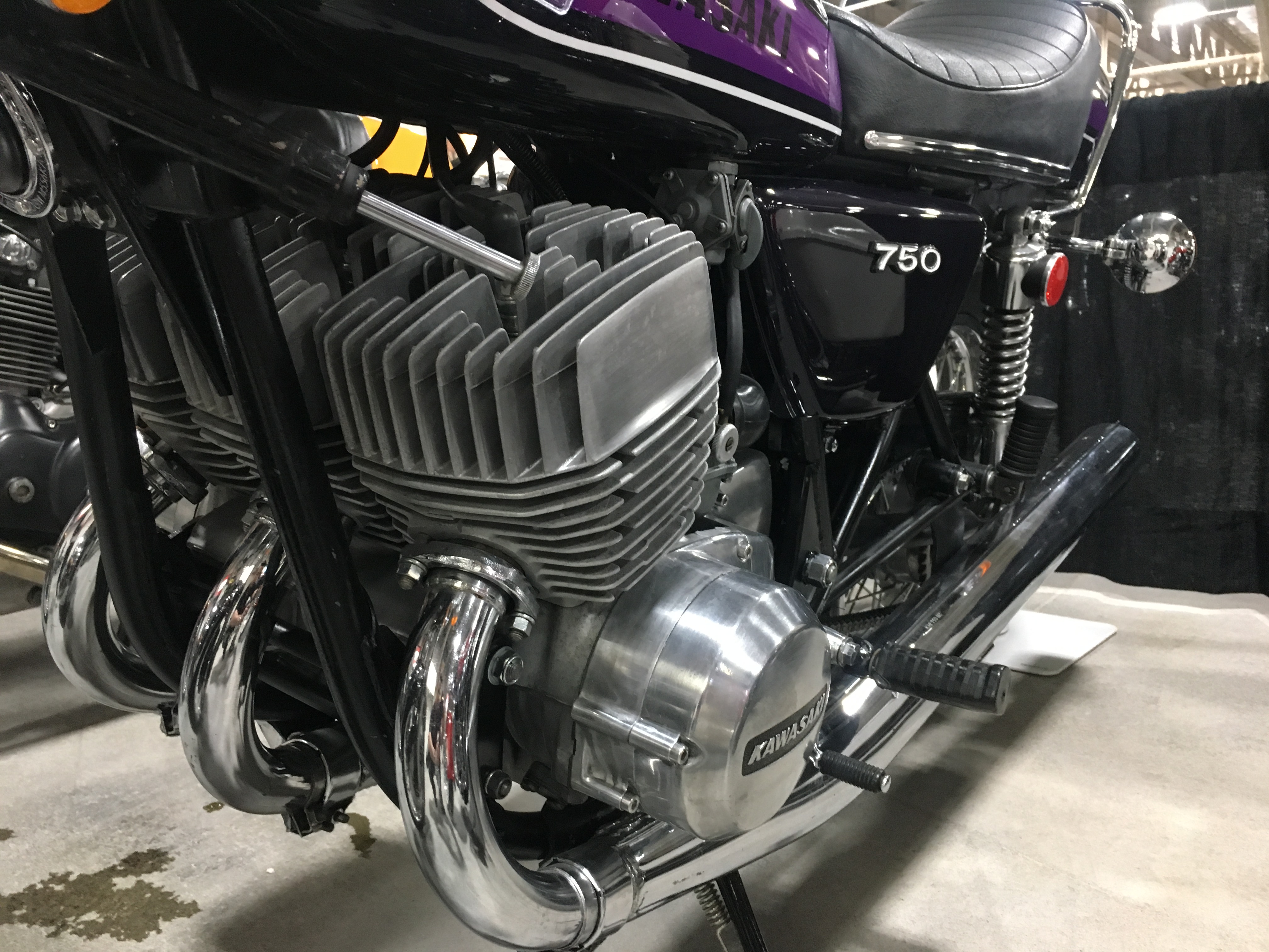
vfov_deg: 48.2
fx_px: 1063
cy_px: 476
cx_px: 634
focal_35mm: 29
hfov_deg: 61.7
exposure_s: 1/17
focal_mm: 4.15
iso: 200
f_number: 2.2
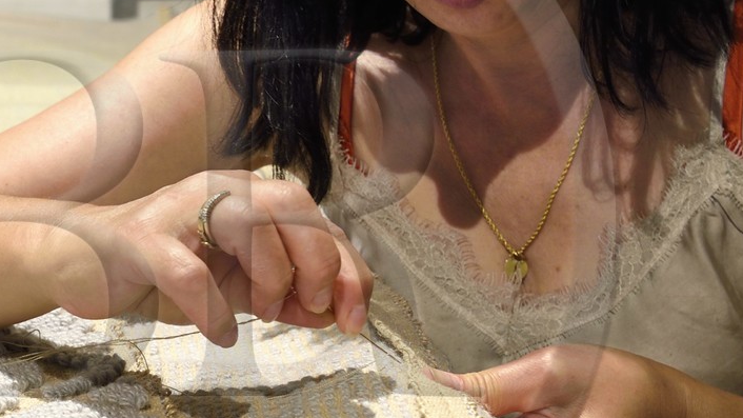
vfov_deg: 15.9
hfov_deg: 27.5
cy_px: 225
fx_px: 1497
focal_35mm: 76
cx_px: 181
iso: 800
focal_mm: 32
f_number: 7.1
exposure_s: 1/30
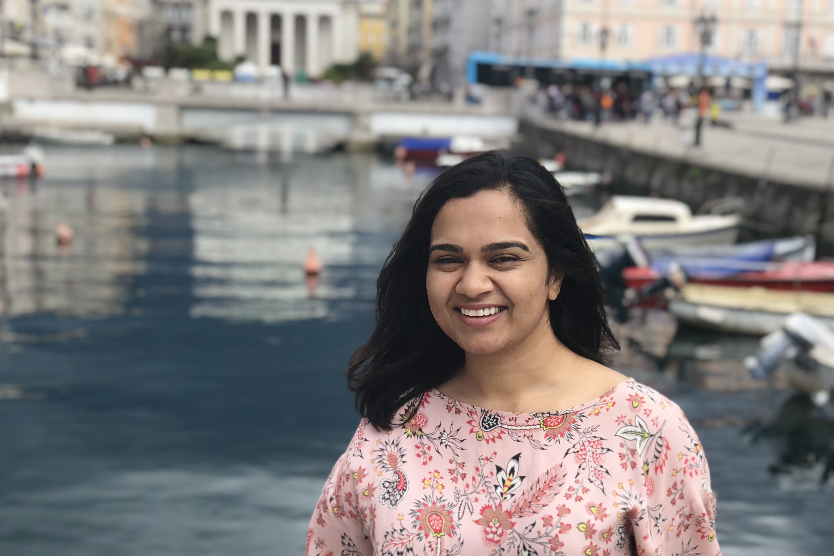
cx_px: 467
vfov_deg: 19.1
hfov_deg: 28.4
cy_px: 399
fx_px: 1645
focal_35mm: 71
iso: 16
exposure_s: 1/444
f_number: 2.4
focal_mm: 6
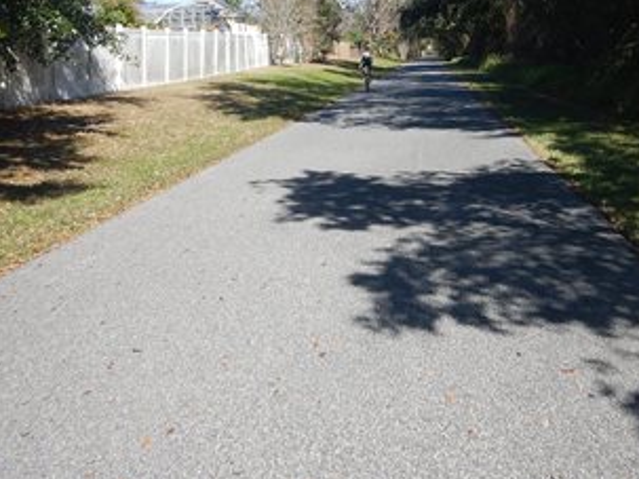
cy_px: 108
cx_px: 422
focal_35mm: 38
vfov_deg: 36.6
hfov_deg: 48.2
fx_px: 701
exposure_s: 1/1500
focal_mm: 4.3
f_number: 2.8
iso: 125
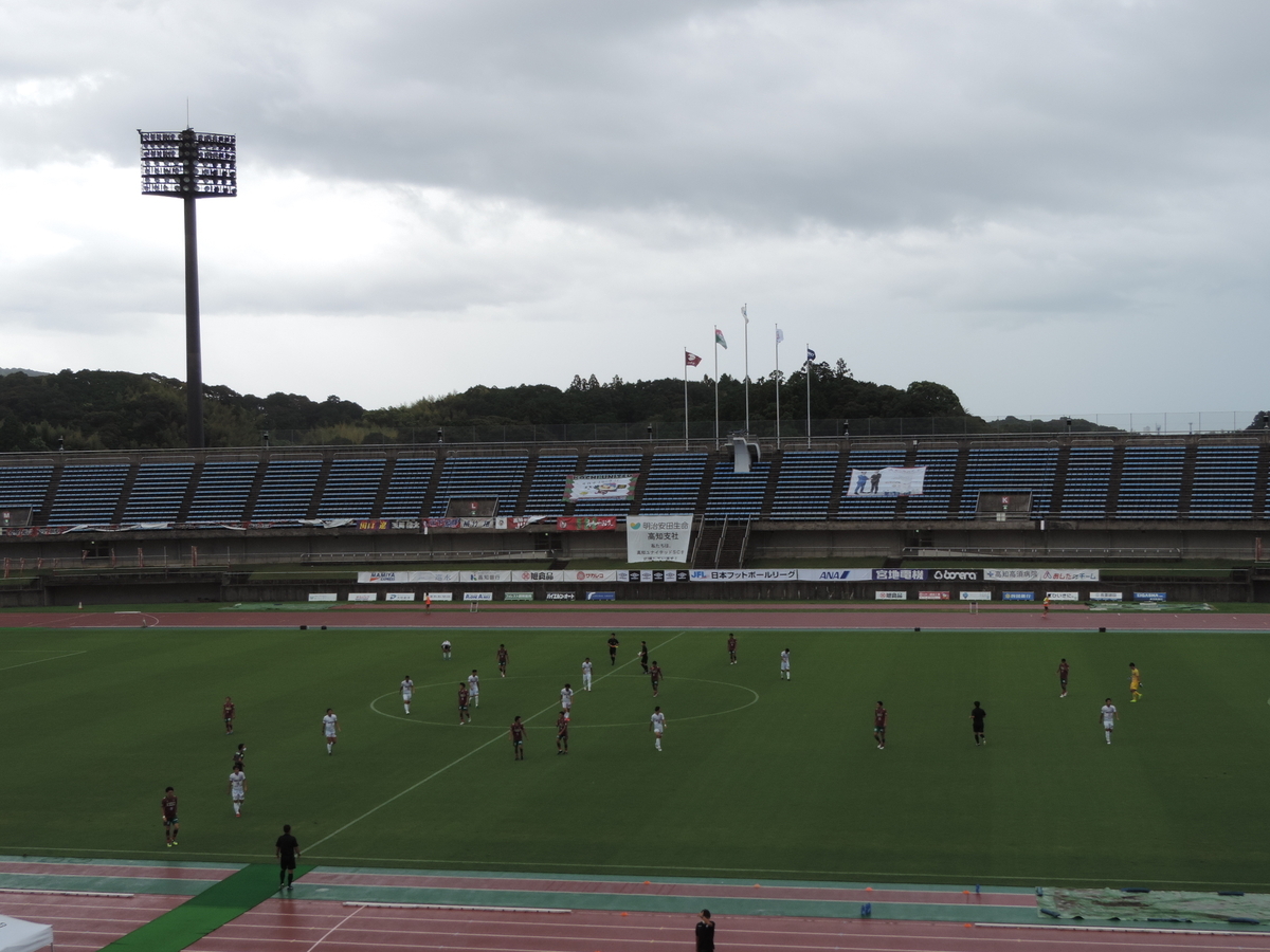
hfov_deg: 40.4
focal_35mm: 47
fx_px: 1724
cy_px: 476
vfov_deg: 30.9
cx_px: 635
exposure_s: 1/200
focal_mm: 8.3
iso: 80
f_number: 3.5
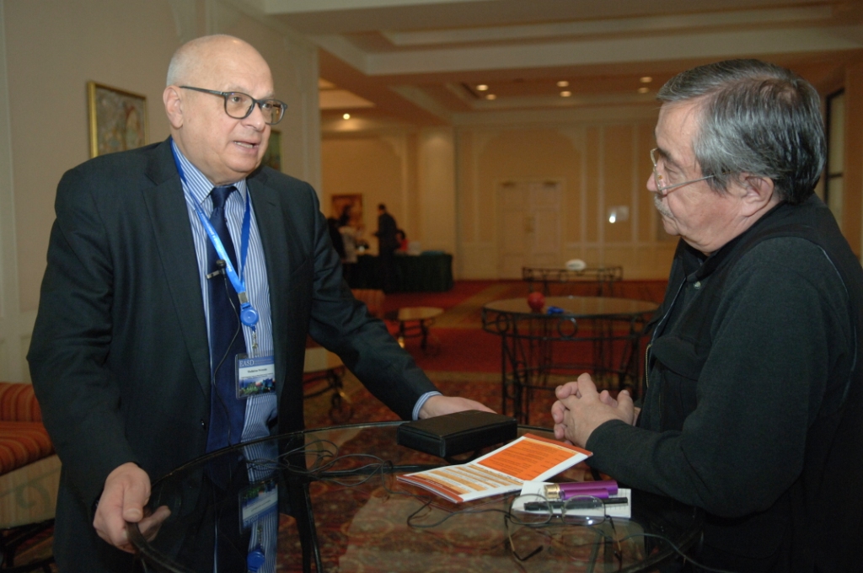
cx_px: 432
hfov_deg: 53.2
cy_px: 286
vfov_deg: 36.8
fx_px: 862
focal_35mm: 36
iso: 800
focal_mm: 24
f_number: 2.8
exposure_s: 1/250
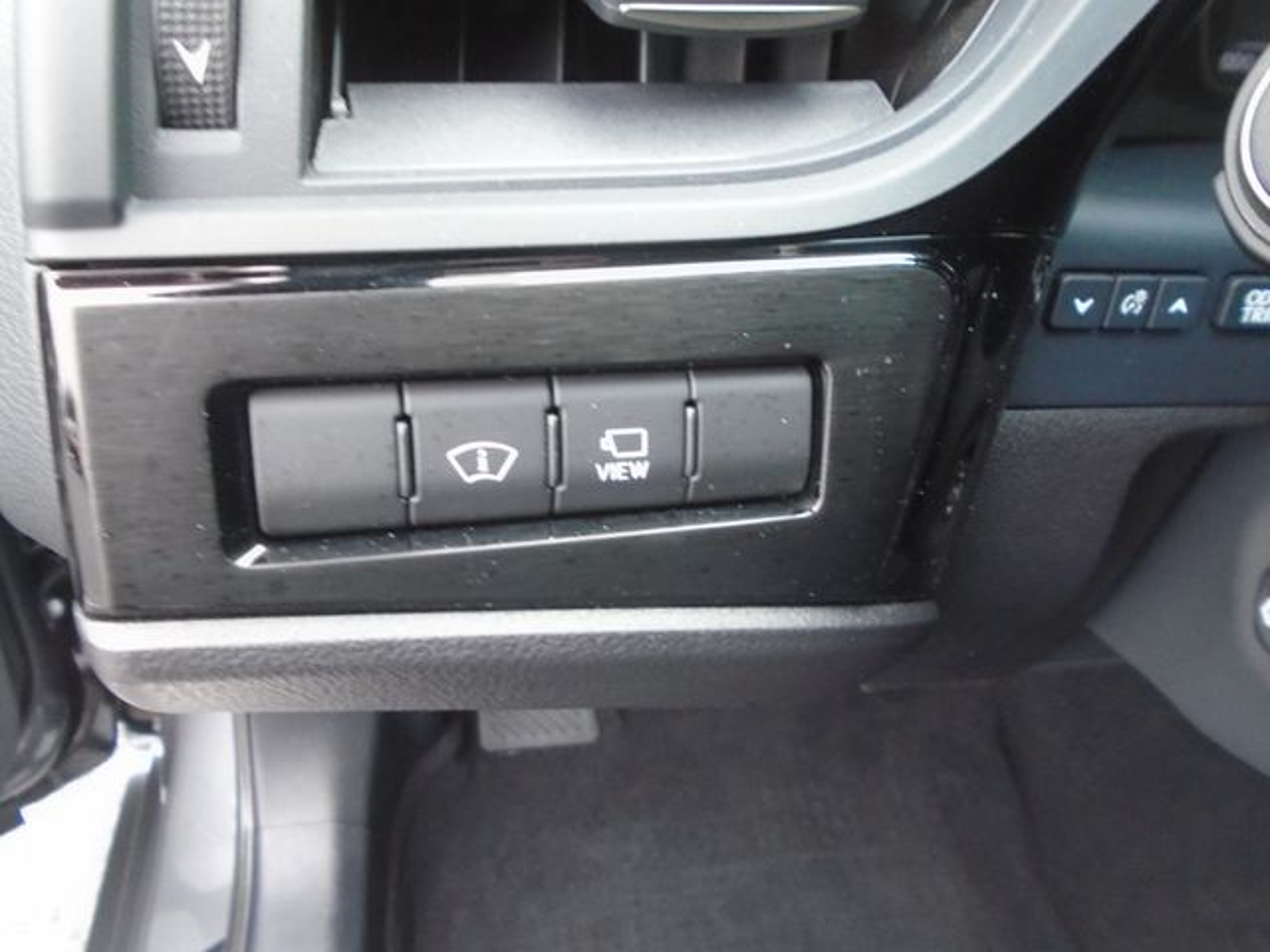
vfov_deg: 53.1
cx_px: 635
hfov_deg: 67.3
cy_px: 476
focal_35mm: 26
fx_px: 954
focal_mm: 4.6
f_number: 3.2
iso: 400
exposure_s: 1/25
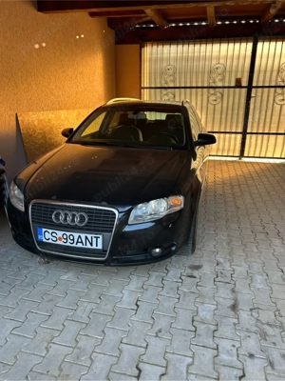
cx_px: 142
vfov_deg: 67.3
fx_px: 285
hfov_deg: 53.1
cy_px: 190
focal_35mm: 26
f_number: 1.5
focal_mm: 5.7
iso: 64
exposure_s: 1/121
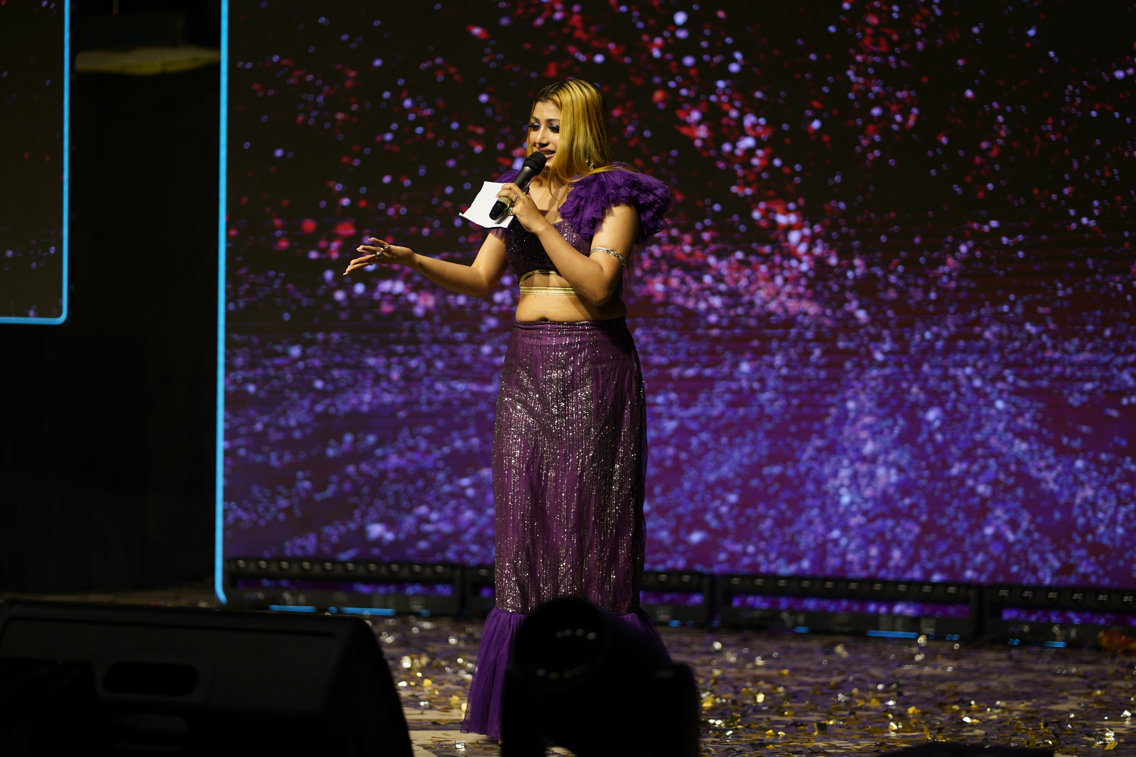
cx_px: 537
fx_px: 2966
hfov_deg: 21.7
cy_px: 361
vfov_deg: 14.5
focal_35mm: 94
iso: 160
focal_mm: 85
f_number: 1.8
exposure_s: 1/640
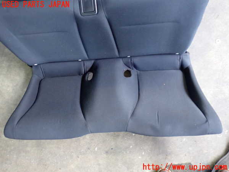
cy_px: 86
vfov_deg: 46.8
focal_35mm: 30
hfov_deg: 60.0
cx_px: 114
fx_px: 198
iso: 640
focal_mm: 5.4
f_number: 2.3
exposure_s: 1/30
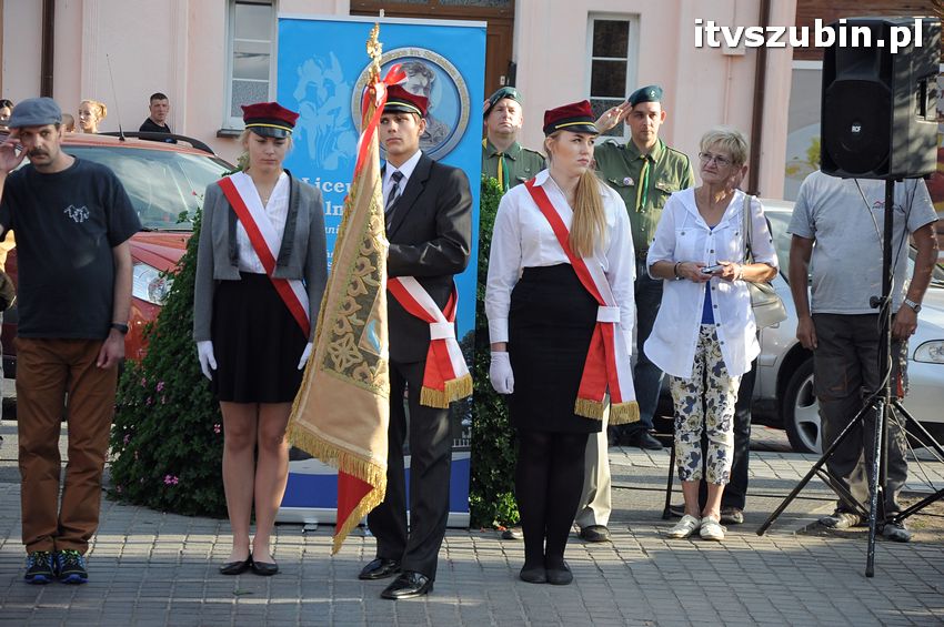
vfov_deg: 10.1
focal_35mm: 135
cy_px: 314
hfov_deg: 15.2
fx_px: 3537
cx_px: 472
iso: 400
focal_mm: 90
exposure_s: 1/400
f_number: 5.6
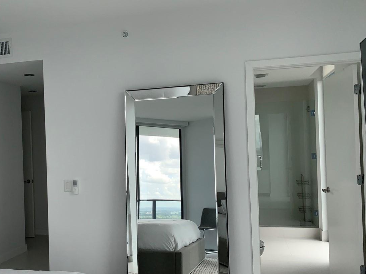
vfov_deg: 37.7
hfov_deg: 48.1
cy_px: 153
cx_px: 118
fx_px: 402
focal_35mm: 38
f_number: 1.8
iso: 25
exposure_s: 1/783
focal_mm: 4.25
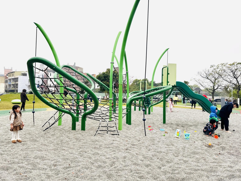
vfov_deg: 54.9
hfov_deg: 69.4
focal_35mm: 25
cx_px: 117
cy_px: 91
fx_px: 174
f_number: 1.78
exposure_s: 1/448
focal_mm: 6.86
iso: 80
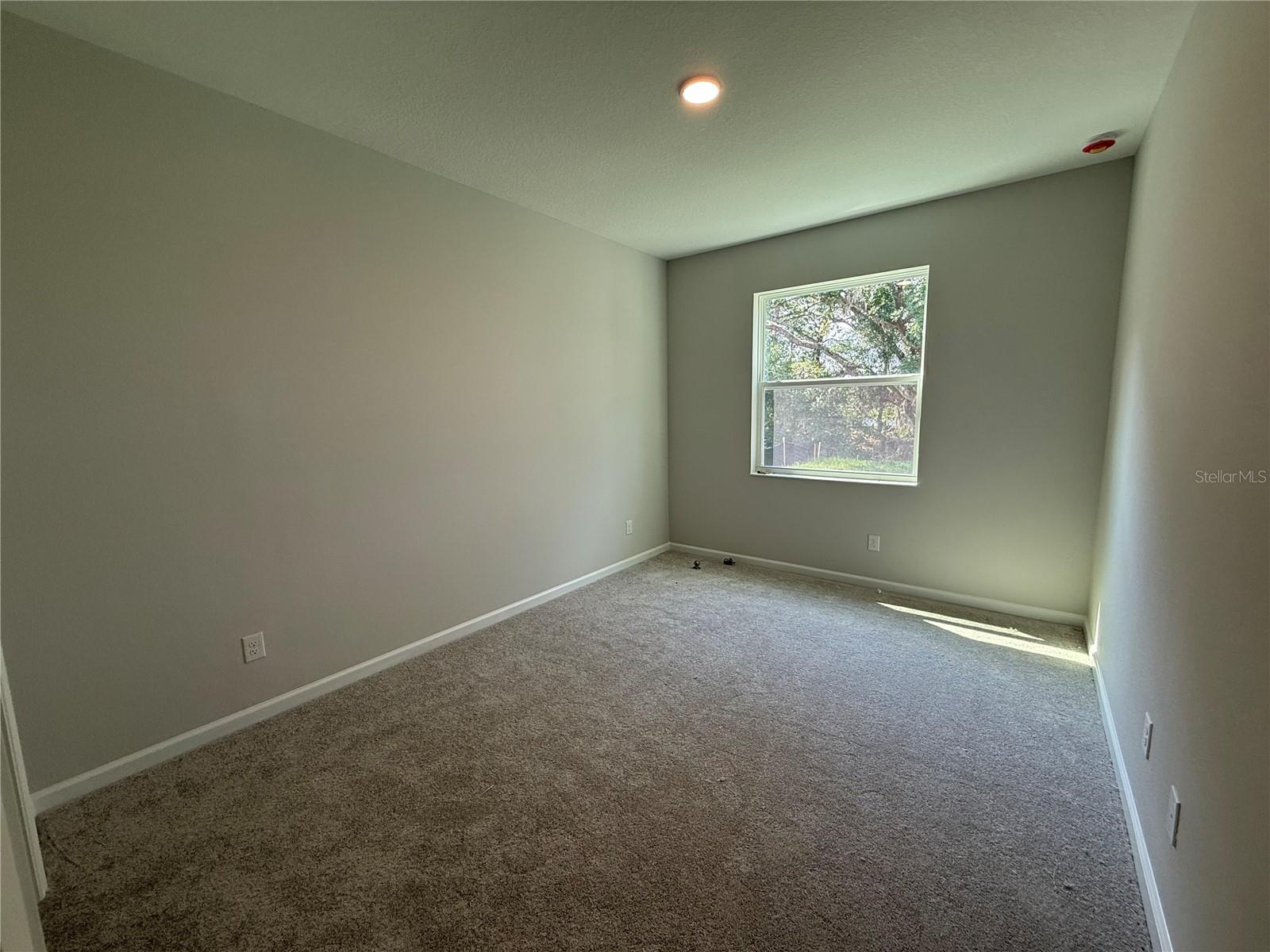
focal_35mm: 14
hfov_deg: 102.1
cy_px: 476
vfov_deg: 85.7
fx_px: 514
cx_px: 635
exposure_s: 1/120
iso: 100
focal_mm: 2.22
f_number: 2.2
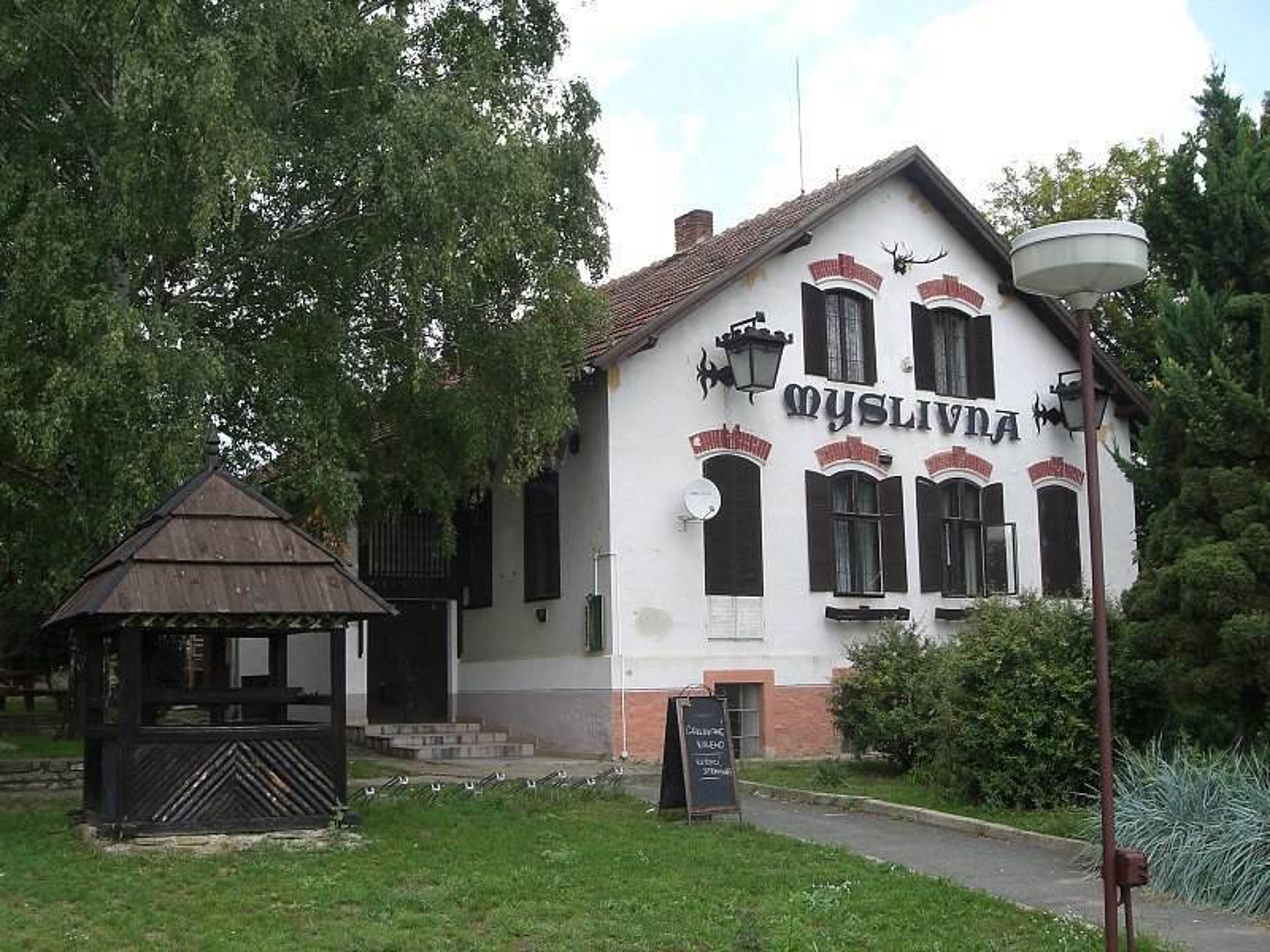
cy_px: 476
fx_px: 1394
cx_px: 635
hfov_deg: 49.0
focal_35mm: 38
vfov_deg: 37.7
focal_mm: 6.3
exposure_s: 1/320
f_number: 4.4
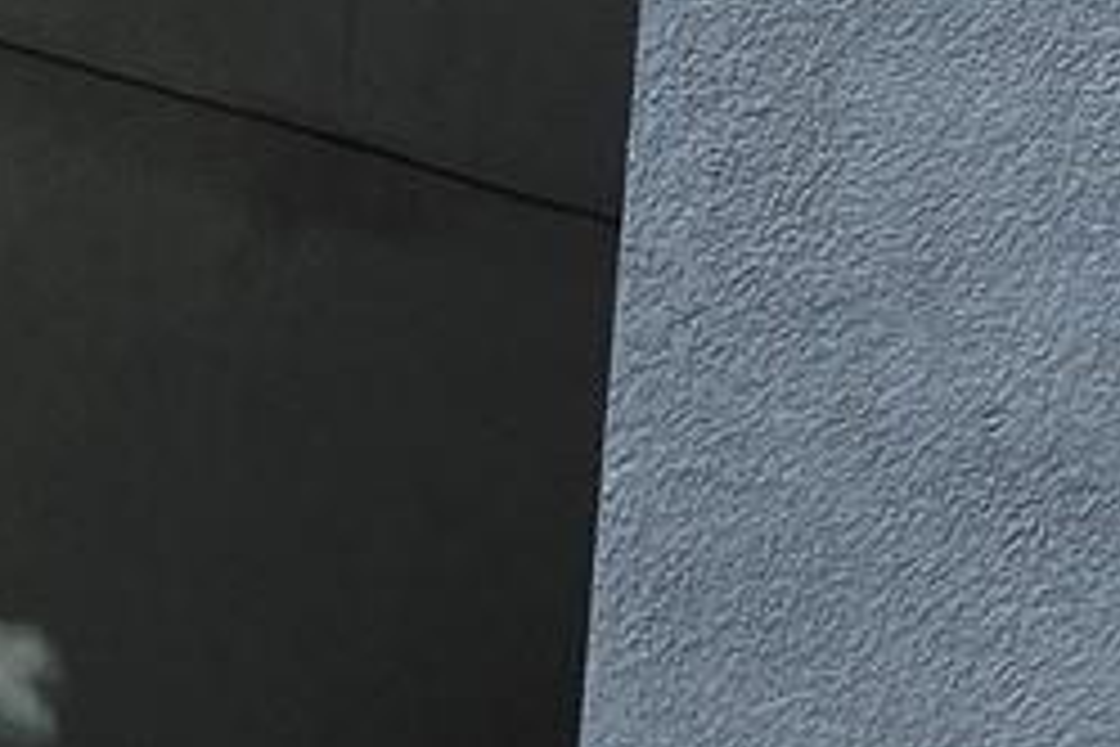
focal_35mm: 154
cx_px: 2928
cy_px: 50
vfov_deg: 8.9
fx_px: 4791
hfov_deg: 10.8
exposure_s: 1/7891
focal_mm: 5.4
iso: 64
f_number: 1.8
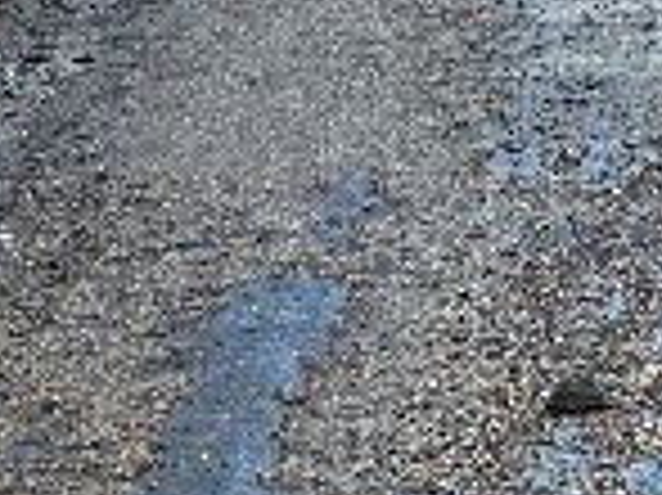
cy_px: -668
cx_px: 815
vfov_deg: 4.0
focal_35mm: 366
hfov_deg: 5.4
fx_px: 6994
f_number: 2.8
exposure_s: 1/99
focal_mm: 9
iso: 32
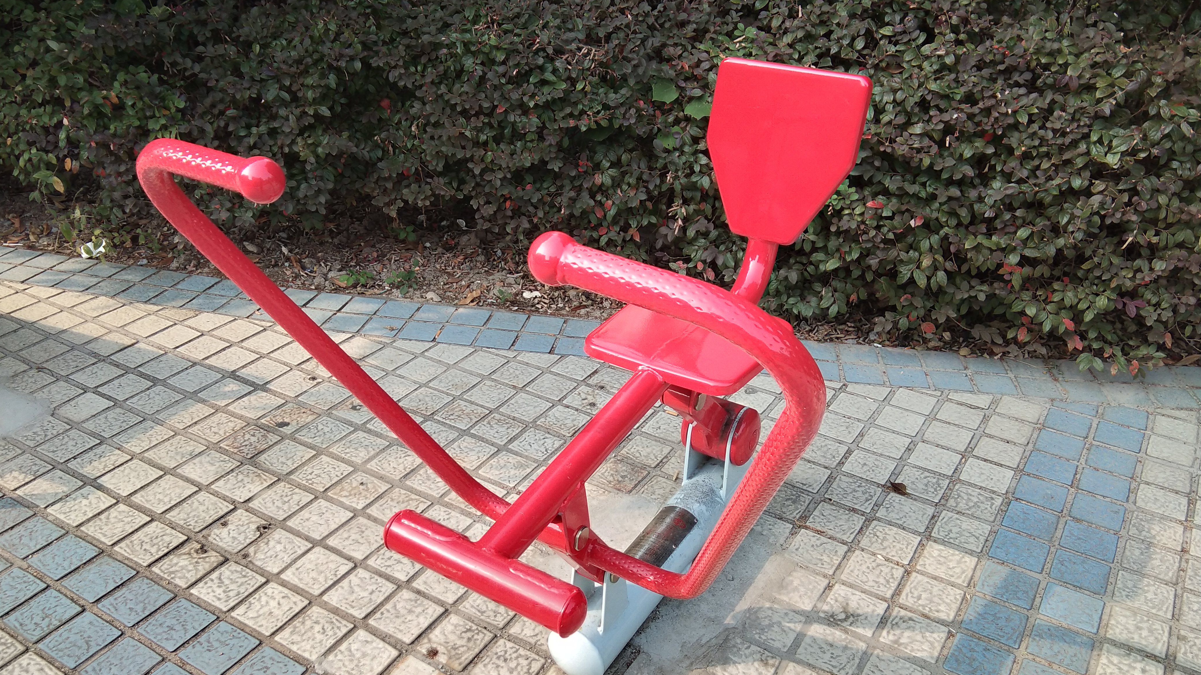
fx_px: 1083
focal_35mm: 34
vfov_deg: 34.6
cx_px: 598
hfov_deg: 58.0
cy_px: 381
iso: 50
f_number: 2.2
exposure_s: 1/197
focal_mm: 3.69
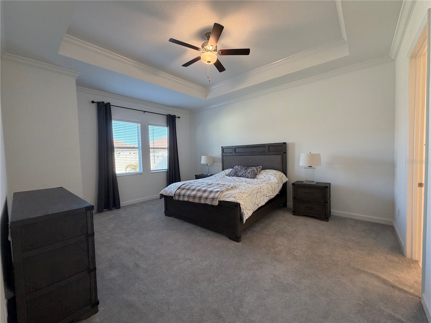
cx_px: 216
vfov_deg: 85.7
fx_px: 174
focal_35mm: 14
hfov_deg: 102.1
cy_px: 162
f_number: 2.2
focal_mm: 2.22
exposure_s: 1/60
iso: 200
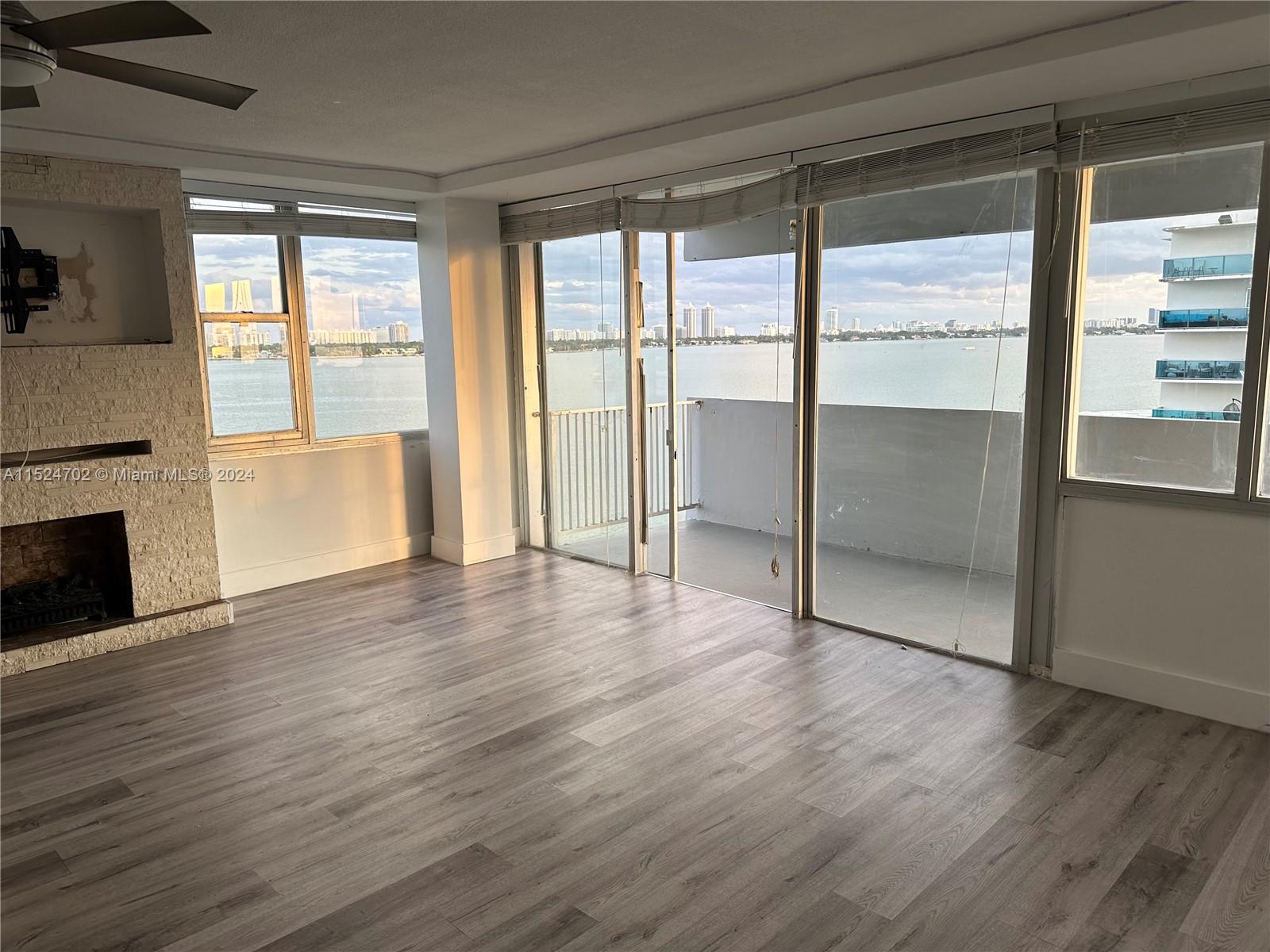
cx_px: 635
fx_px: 881
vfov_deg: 56.8
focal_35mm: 24
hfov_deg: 71.6
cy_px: 476
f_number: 1.78
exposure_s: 1/253
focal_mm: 6.86
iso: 80
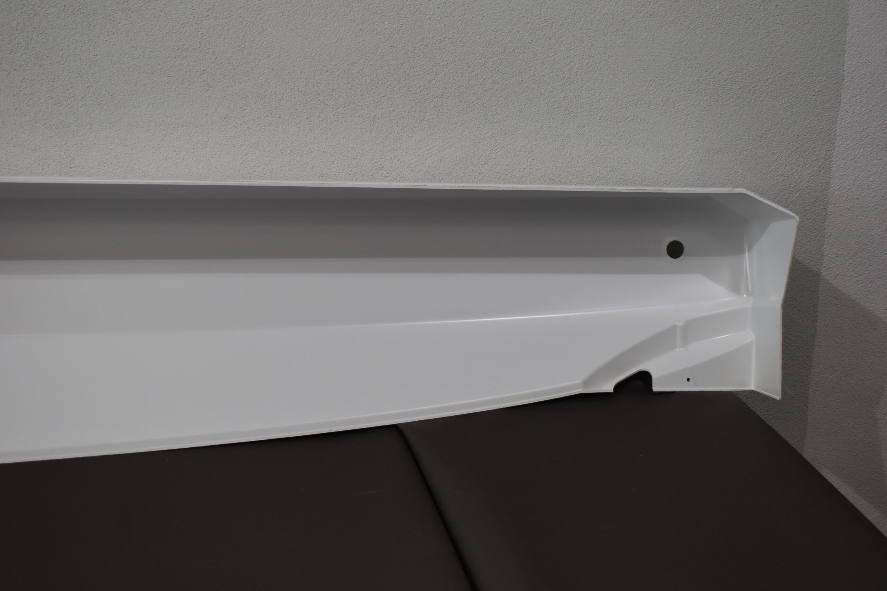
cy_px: 296
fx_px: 1257
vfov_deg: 26.5
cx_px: 444
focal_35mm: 51
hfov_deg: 38.9
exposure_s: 1/250
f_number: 5.6
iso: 400
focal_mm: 34
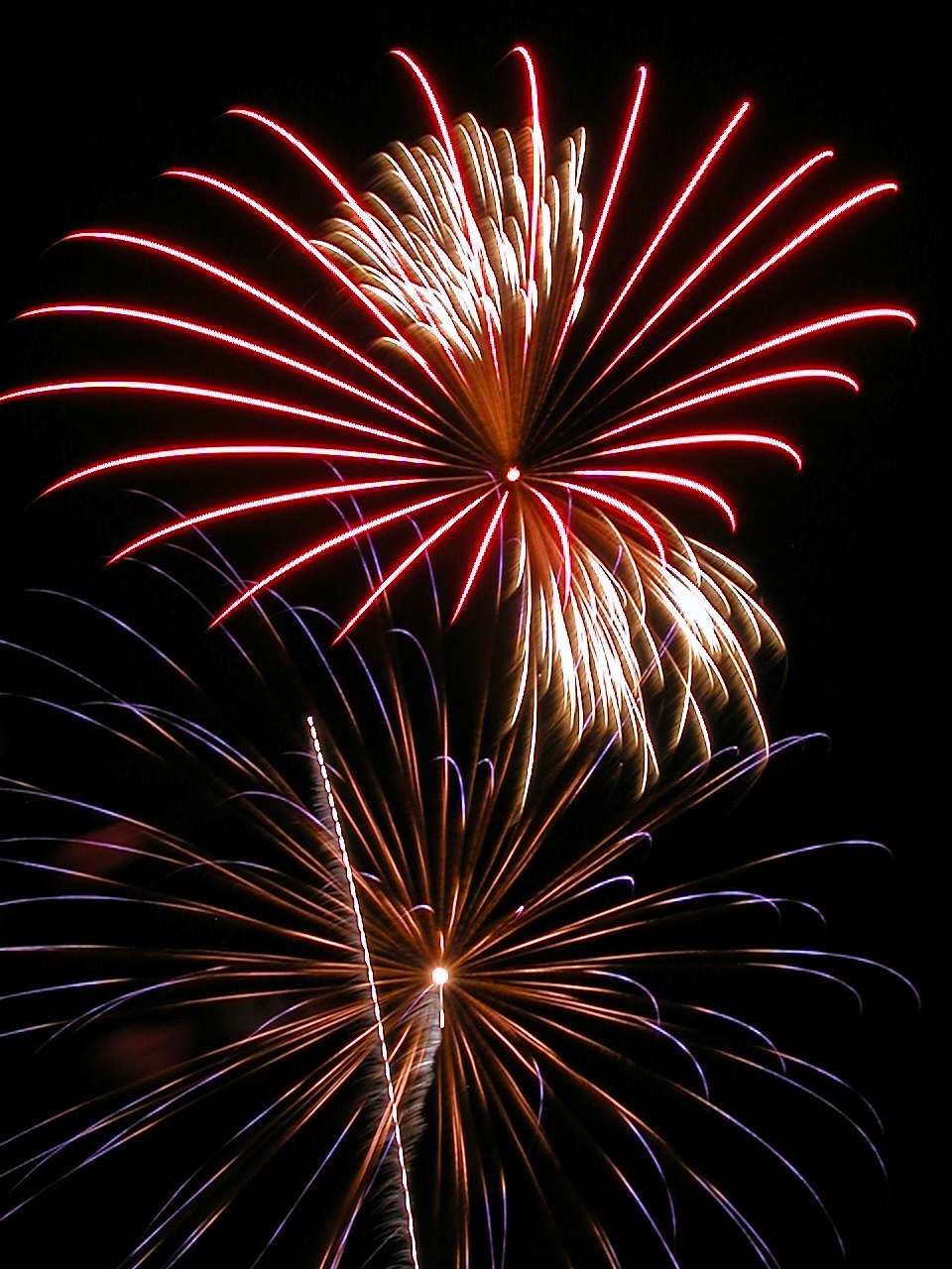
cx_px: 476
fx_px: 1283
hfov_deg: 40.7
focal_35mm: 35
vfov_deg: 52.6
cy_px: 634
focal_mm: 8.9
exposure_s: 4
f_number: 8
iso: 100
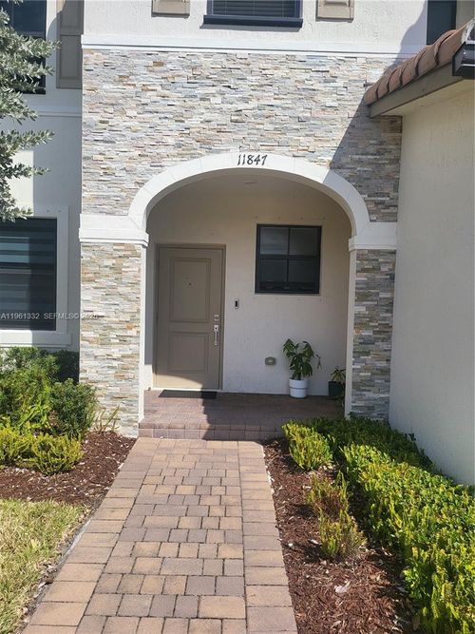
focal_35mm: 24
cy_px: 317
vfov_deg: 71.6
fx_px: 439
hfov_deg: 56.8
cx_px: 238
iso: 40
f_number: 1.8
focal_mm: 5
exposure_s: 1/3273
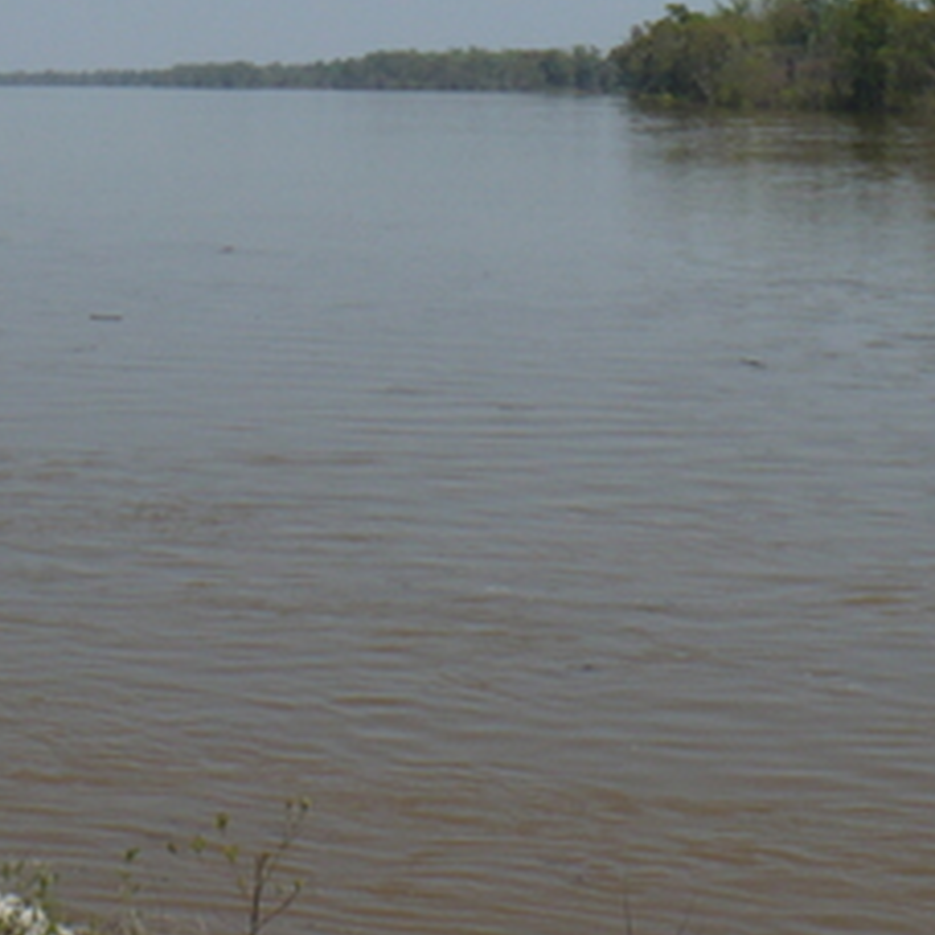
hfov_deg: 18.8
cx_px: 295
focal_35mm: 92
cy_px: 57
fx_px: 2811
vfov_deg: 18.5
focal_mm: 6.1
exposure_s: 1/320
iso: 100
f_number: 8
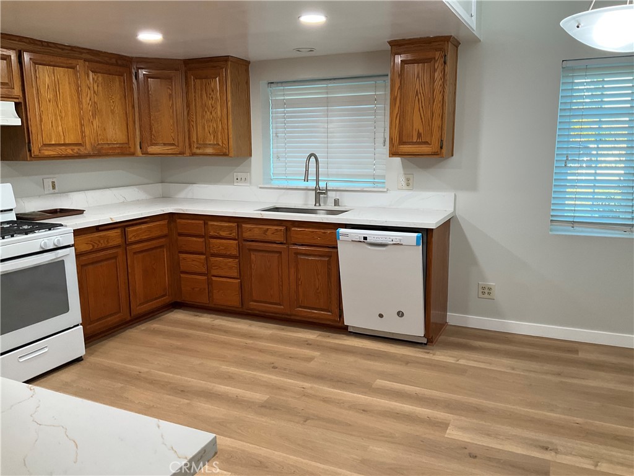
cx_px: 317
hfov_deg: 61.7
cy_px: 238
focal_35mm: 29
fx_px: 531
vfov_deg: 48.2
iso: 64
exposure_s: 1/60
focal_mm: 3
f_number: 1.8
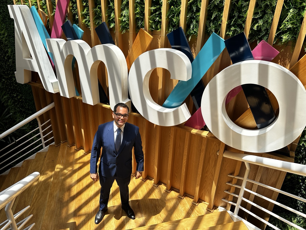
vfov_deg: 56.8
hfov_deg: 71.6
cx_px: 153
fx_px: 212
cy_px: 115
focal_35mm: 24
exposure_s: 1/1495
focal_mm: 6.86
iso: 80
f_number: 1.78
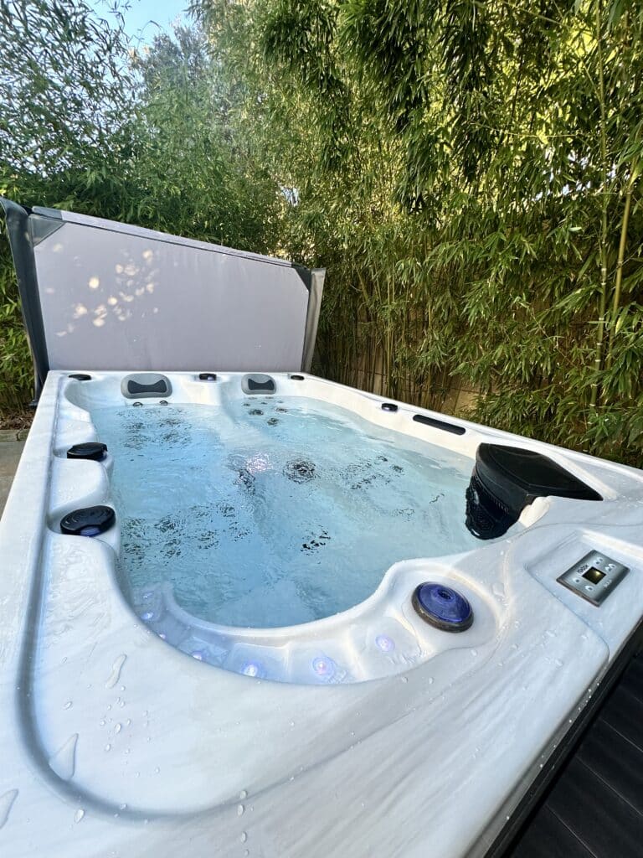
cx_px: 322
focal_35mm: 14
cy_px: 429
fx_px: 347
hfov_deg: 85.7
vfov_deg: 102.1
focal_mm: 2.22
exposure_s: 1/143
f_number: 2.2
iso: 50
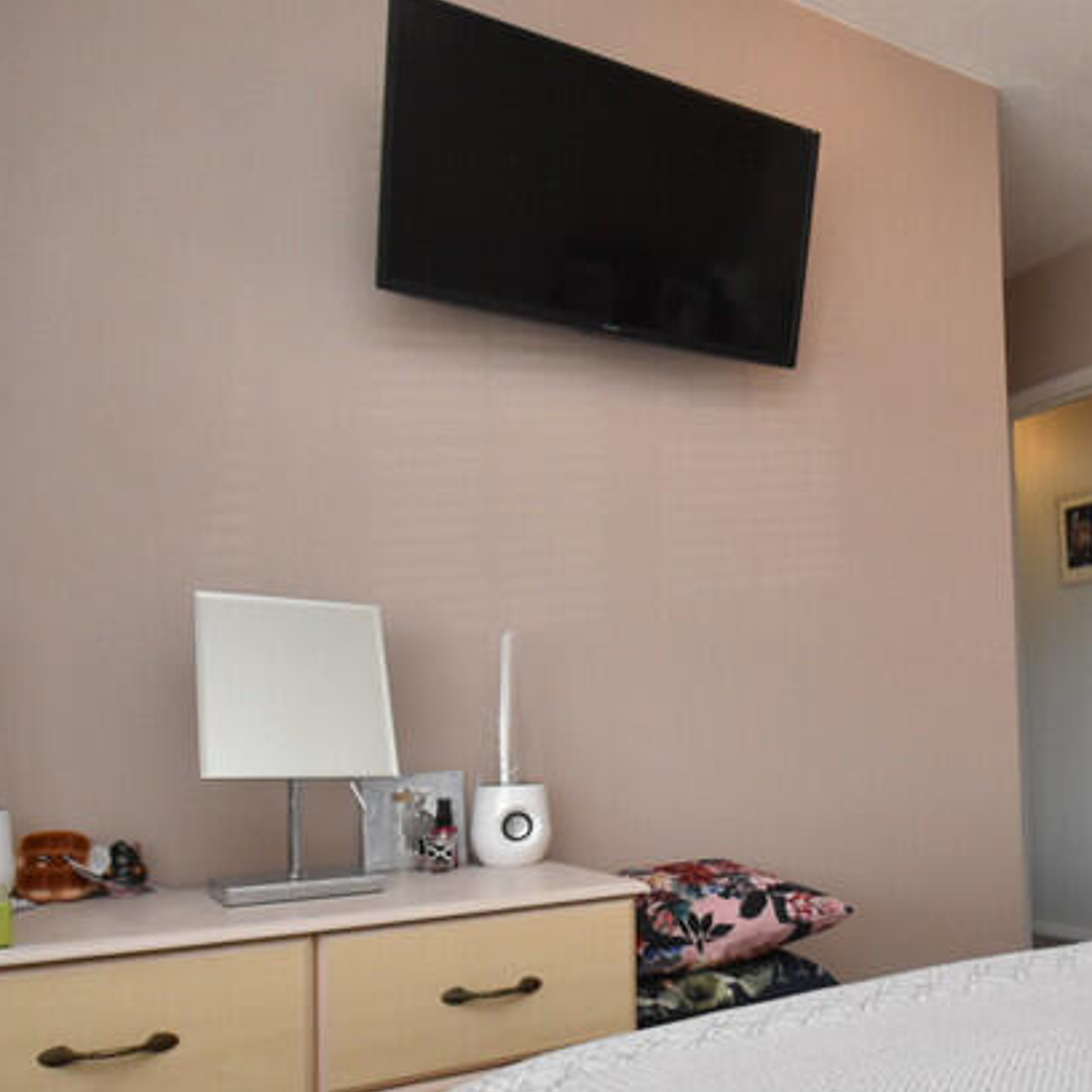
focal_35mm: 32
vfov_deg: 50.9
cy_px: 636
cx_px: 1036
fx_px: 1142
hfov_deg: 45.0
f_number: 10
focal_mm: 10
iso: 1600
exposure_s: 1/60
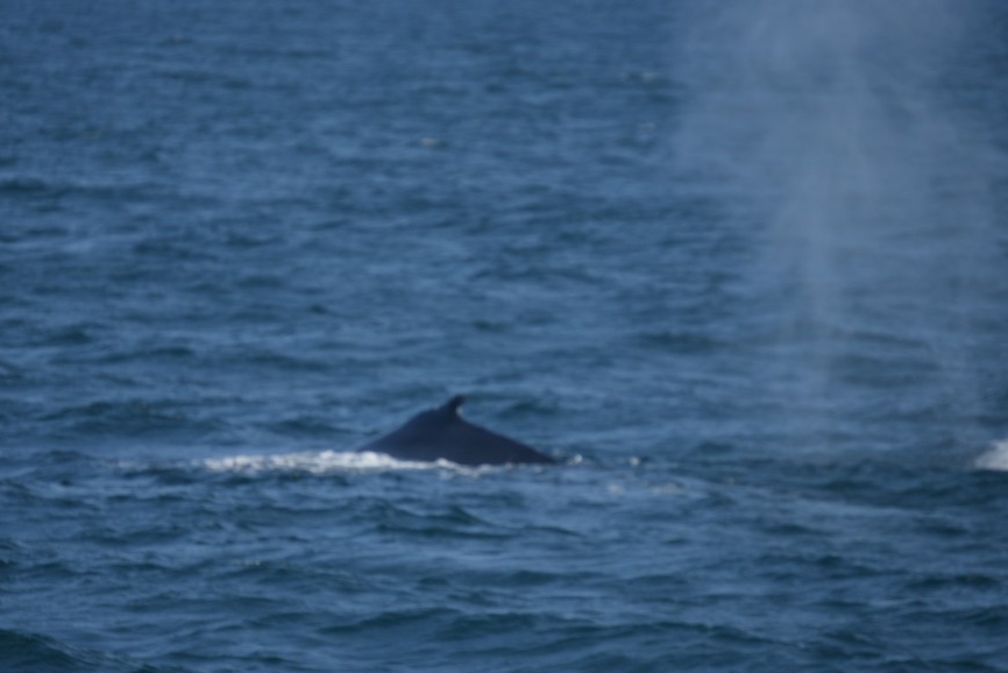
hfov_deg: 5.5
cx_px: 432
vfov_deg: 3.7
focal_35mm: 374
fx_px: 10475
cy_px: 401
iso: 200
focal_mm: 200
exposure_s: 1/1600
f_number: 5.6
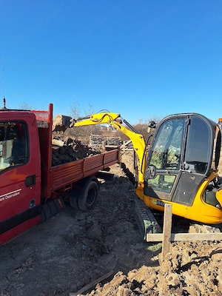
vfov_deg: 73.9
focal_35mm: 23
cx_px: 111
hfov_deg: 58.9
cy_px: 148
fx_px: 197
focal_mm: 5.54
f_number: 1.8
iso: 40
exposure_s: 1/2500
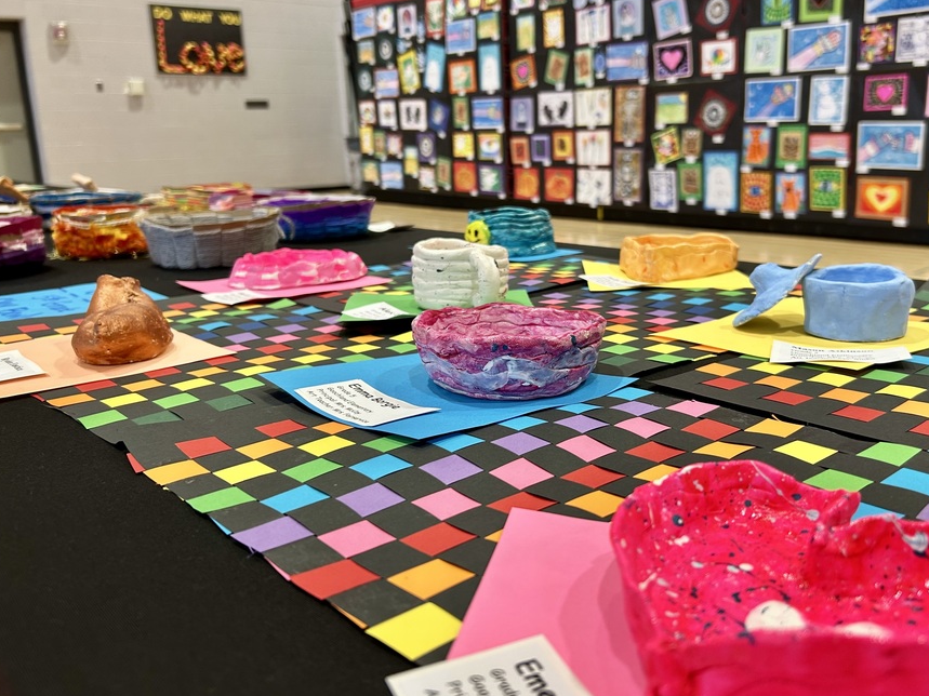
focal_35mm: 31
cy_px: 319
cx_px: 538
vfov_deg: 45.4
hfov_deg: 58.1
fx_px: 832
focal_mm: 5.7
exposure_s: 1/60
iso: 80
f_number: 1.5
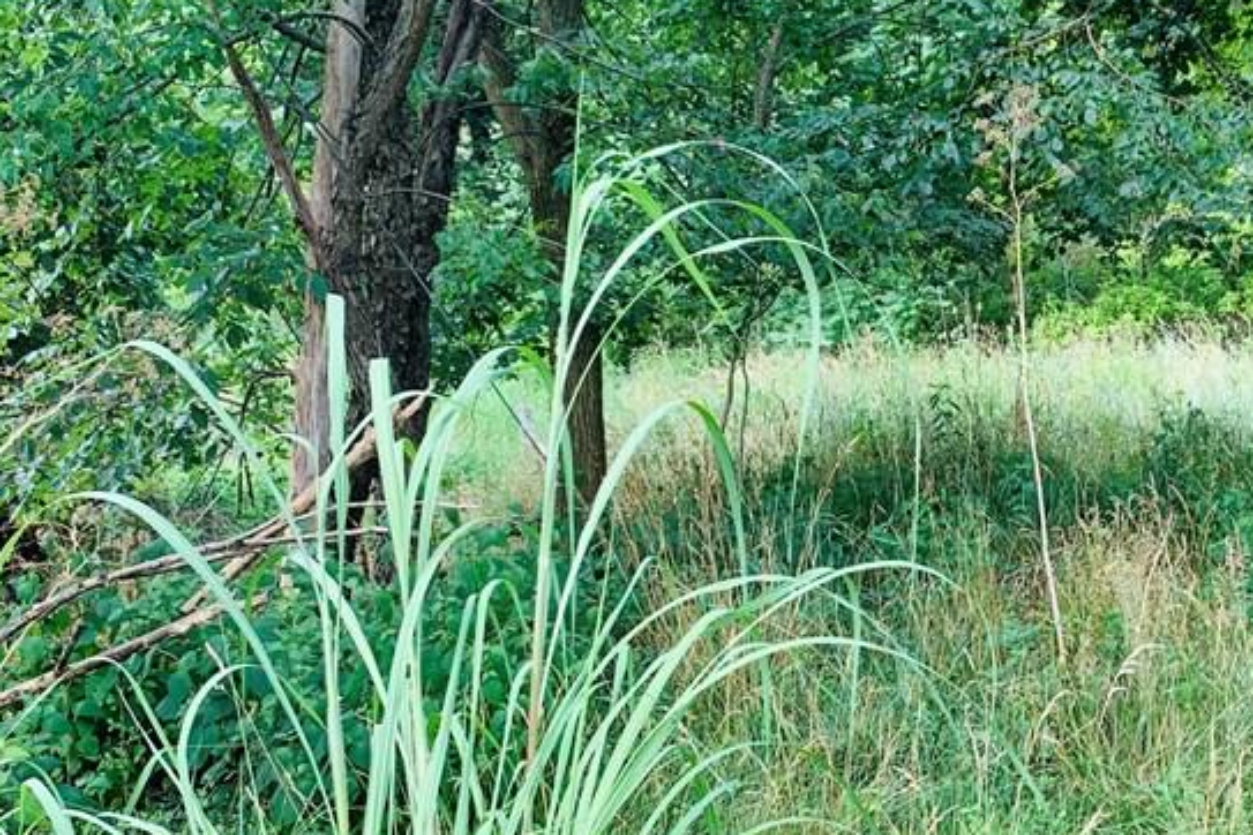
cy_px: 341
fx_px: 1775
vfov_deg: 26.4
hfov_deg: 37.4
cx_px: 1020
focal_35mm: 51
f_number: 1.8
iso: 25
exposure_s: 1/123
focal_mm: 4.25
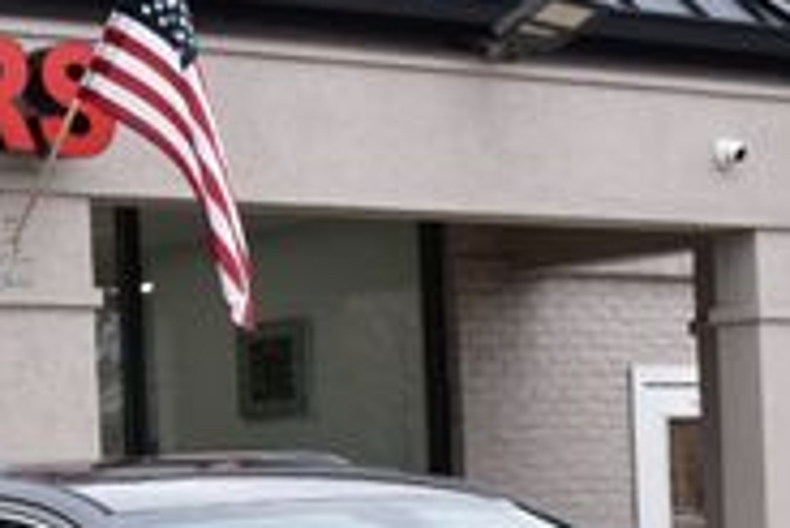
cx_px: -185
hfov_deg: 14.1
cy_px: 657
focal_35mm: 141
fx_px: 3091
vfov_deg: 9.6
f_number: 9
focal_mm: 27
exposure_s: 1/125
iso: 400
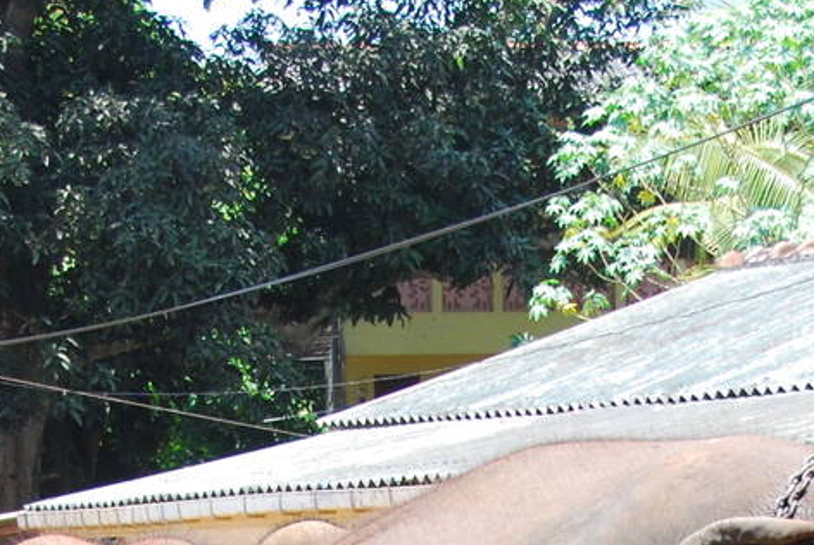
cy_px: 905
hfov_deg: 11.8
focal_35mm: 173
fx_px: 3917
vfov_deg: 7.8
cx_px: 678
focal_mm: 34
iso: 250
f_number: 4.5
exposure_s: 1/400
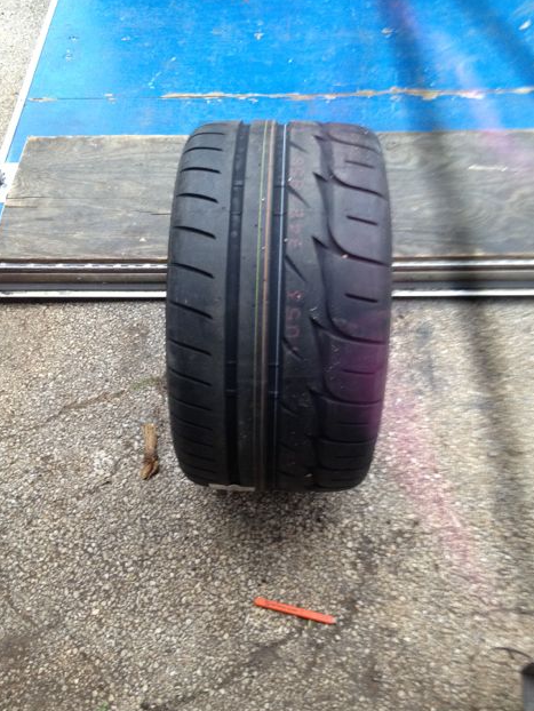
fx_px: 740
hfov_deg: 39.7
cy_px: 354
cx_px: 268
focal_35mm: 36
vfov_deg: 51.3
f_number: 2.4
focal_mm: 4.28
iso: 160
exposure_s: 1/20
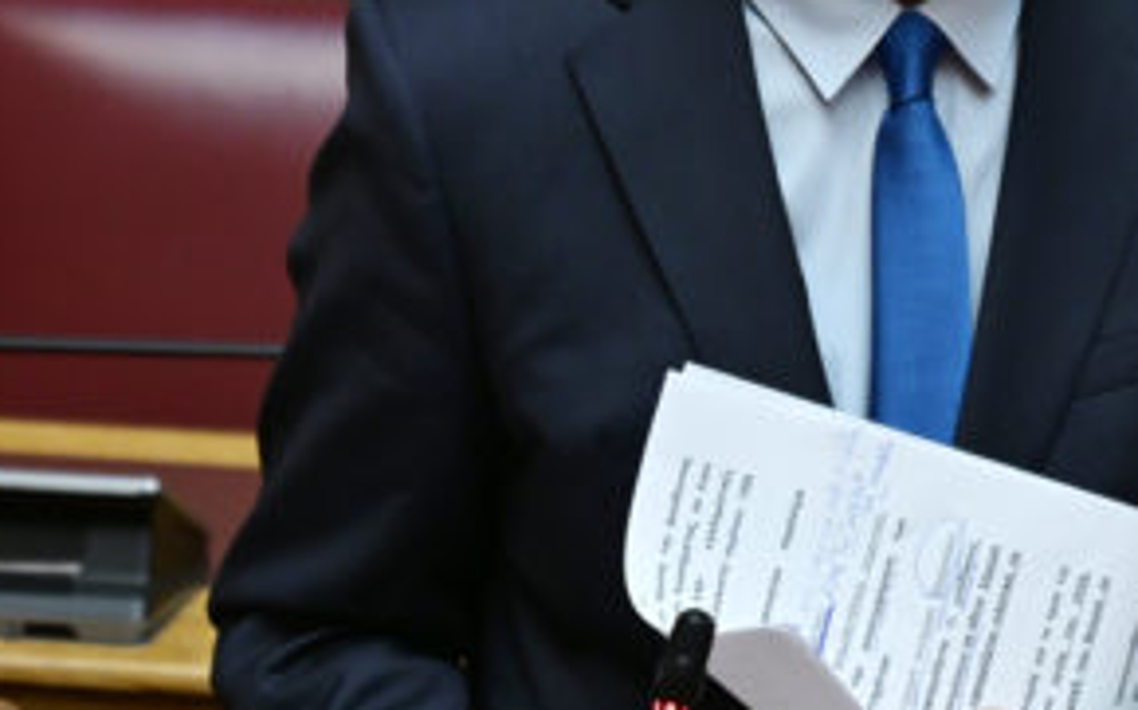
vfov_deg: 1.0
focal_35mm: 1305
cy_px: 102
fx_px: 40458
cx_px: 1060
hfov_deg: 1.6
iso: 2800
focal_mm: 600
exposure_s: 1/250
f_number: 6.3
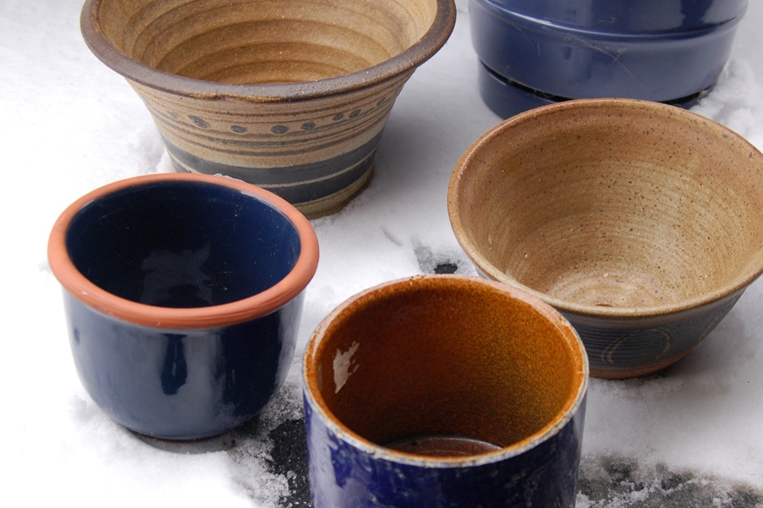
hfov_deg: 35.1
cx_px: 382
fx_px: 1207
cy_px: 254
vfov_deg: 23.7
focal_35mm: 57
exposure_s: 1/125
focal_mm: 38
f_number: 5.6
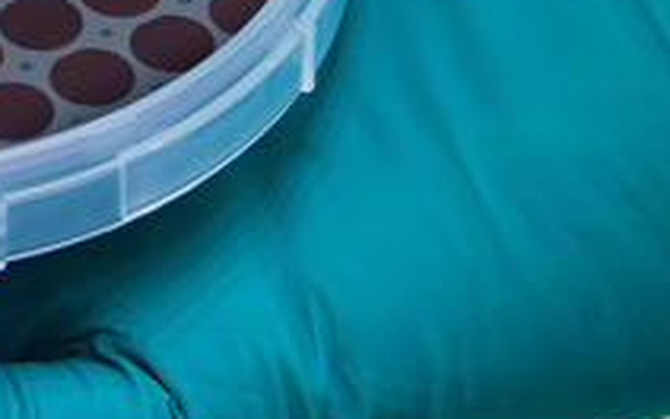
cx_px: 35
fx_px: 5559
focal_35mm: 304
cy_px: -117
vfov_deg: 4.3
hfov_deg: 6.9
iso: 400
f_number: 5
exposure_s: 1/60
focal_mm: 75
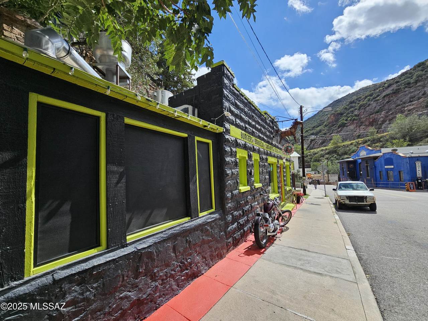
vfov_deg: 89.9
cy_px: 160
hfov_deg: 106.2
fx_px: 161
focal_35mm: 13
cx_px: 214
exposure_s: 1/2715
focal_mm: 2.2
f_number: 2.2
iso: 50
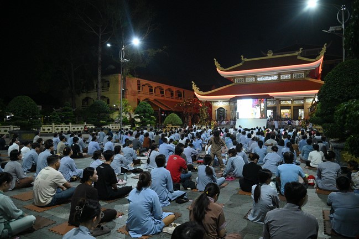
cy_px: 120
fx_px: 239
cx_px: 180
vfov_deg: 53.1
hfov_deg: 73.8
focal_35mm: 24
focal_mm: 24
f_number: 4.5
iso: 12800
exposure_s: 1/200
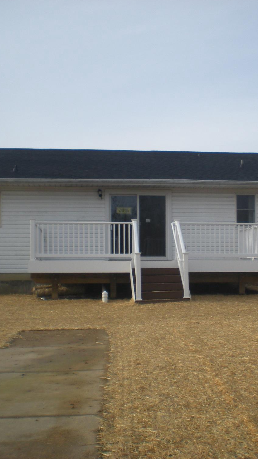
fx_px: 681
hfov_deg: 21.3
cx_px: 194
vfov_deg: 37.2
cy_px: 229
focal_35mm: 56
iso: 64
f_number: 4.6
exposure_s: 1/425
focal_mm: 6.3
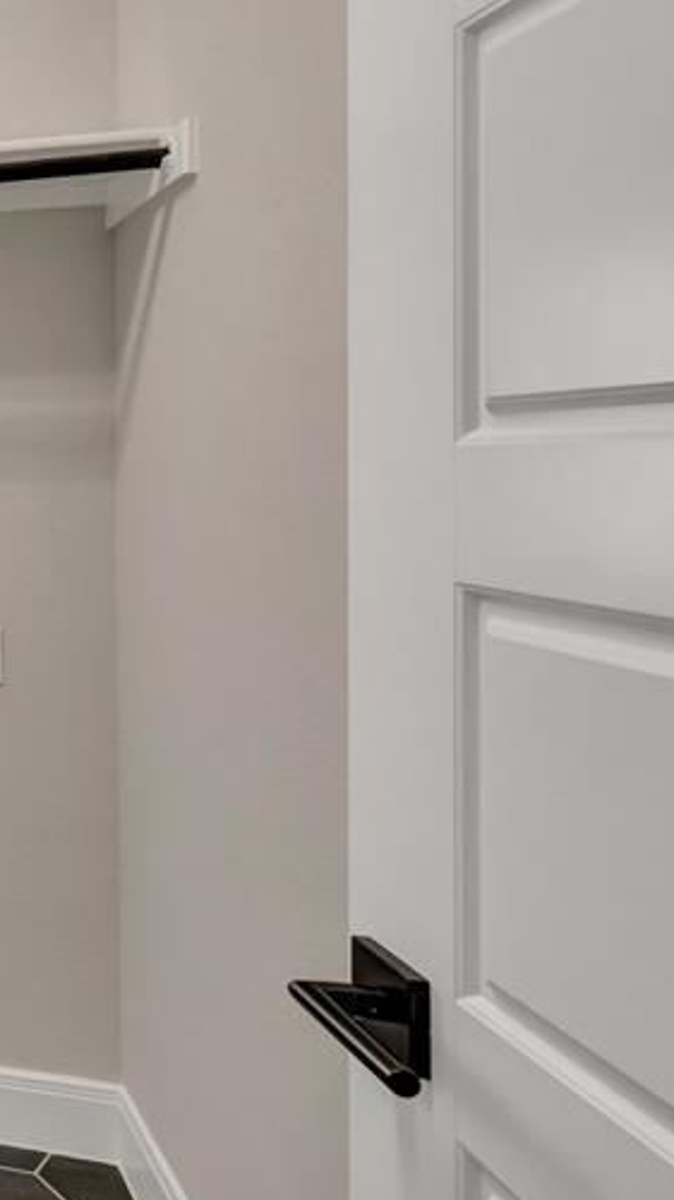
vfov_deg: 63.7
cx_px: -506
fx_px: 954
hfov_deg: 23.1
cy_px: 473
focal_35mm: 30
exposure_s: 1/2.5
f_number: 9
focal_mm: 14
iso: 100
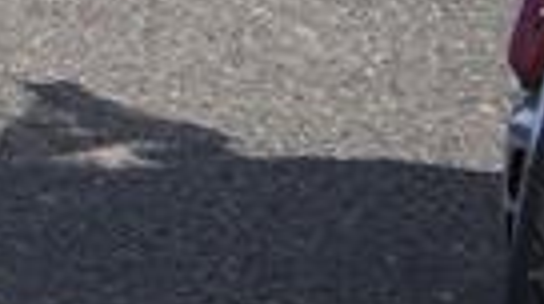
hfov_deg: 4.7
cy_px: -974
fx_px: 6307
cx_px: -1072
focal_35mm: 438
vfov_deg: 2.7
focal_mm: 37
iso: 200
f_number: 8
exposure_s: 1/320
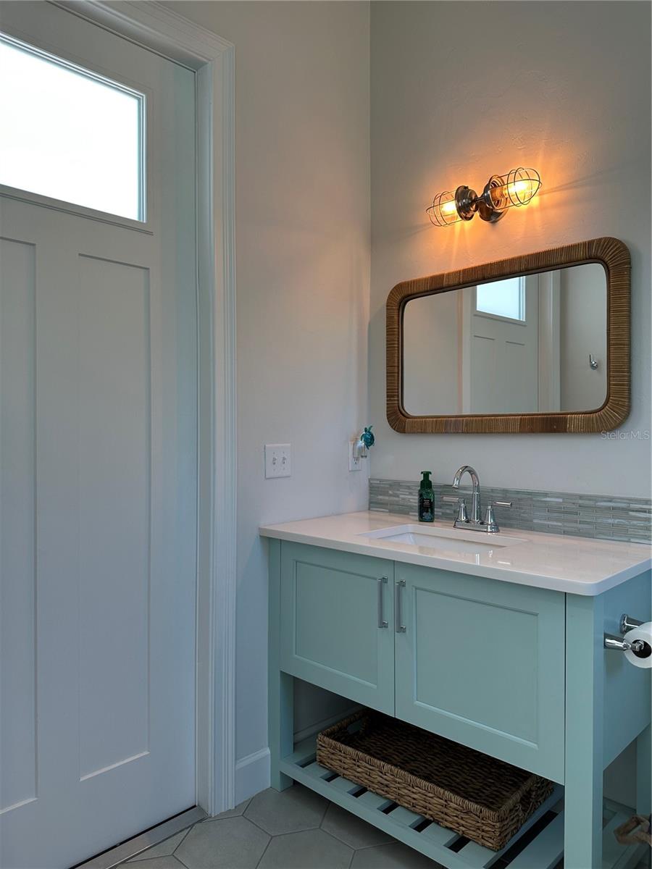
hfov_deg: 56.8
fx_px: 603
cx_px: 326
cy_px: 434
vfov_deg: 71.6
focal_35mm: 24
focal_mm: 6.86
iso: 80
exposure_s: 1/120
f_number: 1.78
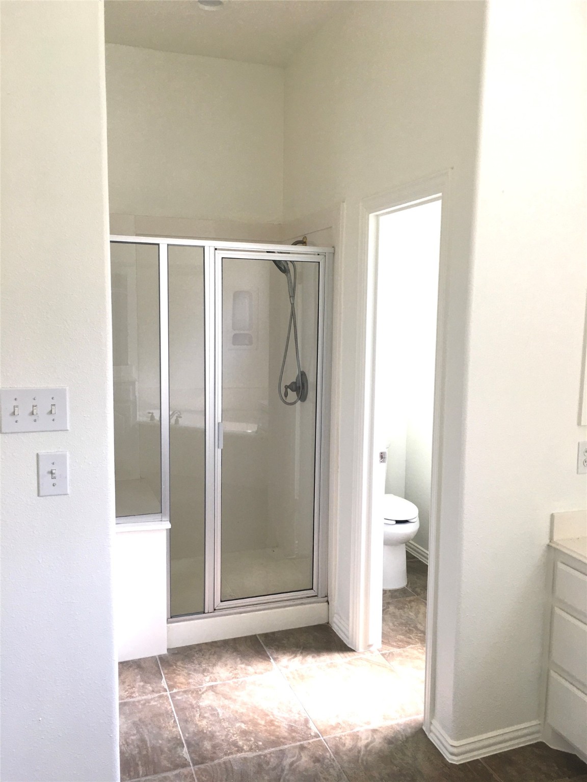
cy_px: 391
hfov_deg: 48.2
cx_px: 294
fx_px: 656
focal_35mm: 29
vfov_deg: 61.7
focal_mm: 4.15
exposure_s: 1/40
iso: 25
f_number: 2.2
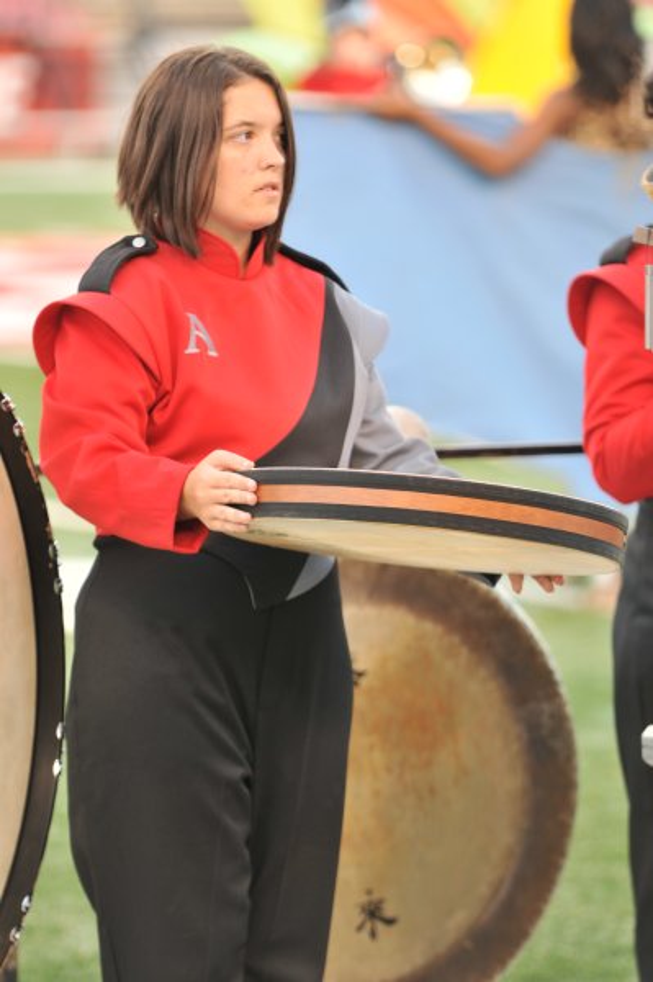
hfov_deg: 5.9
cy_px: 491
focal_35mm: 232
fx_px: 6336
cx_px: 326
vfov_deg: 8.9
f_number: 2.8
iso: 200
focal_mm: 155
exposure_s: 1/80
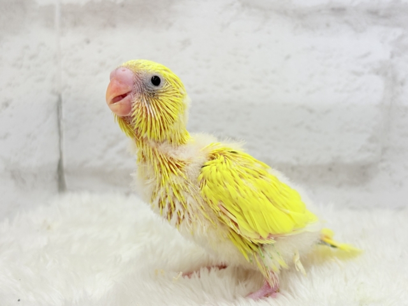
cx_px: 204
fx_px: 613
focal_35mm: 52
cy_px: 153
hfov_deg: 36.8
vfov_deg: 28.0
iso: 32
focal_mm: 5.96
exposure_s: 1/50
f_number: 1.6
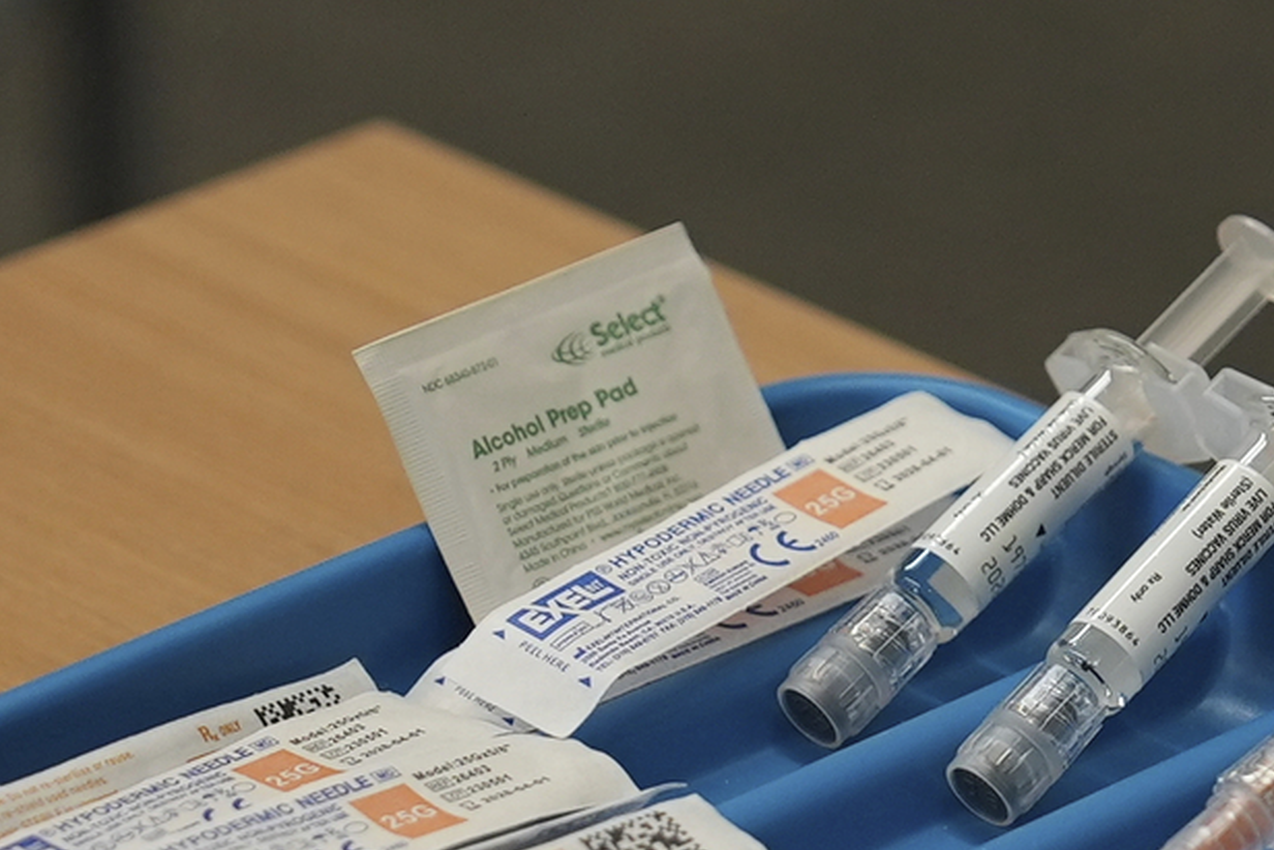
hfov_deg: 7.4
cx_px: 1092
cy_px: 714
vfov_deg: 5.0
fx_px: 9769
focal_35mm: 276
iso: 1250
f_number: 2.8
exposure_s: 1/125
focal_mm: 70
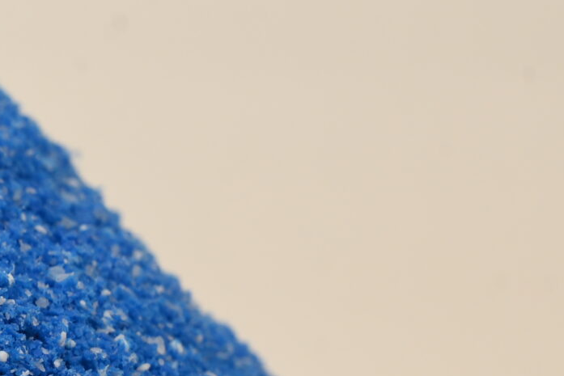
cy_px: 266
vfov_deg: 5.3
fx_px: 4027
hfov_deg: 7.8
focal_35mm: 257
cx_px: -440
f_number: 9
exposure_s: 1/100
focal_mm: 70
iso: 160
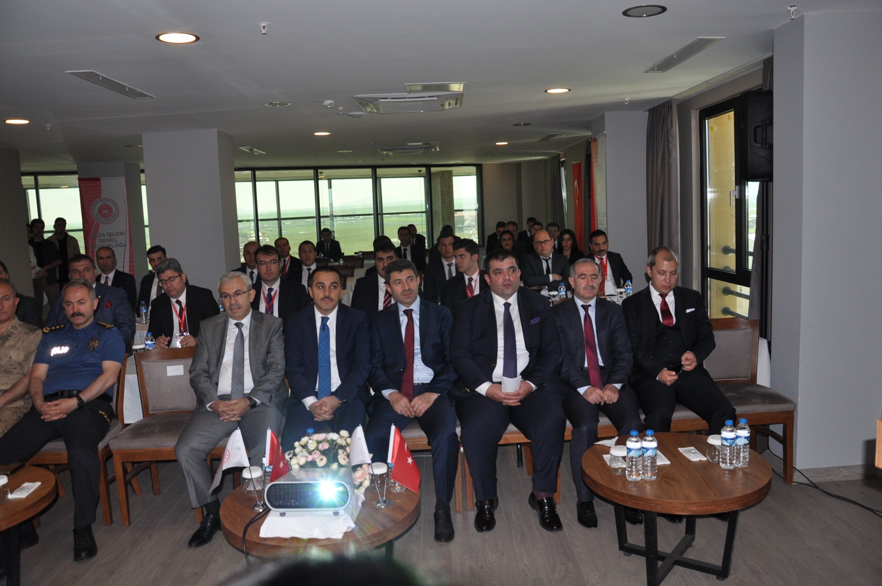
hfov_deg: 67.4
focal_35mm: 27
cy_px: 293
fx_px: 661
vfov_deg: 47.8
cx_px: 441
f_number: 4.5
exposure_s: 1/200
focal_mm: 18
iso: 400
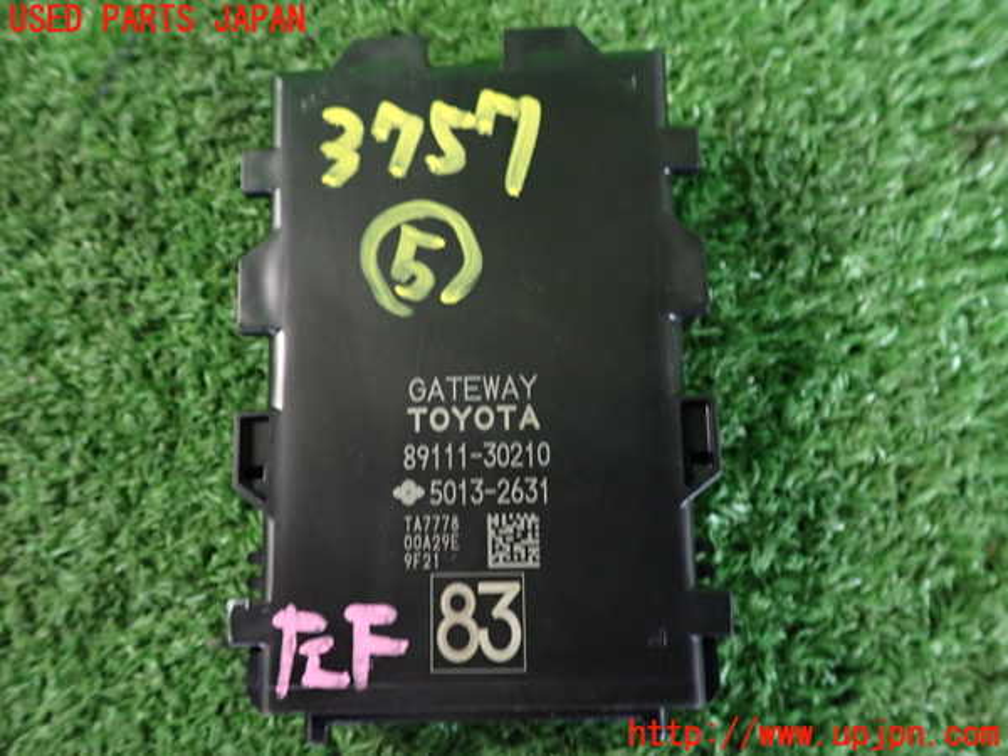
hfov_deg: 60.0
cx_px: 504
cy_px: 378
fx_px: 874
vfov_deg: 46.8
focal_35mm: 30
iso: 800
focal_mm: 5.4
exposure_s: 1/30
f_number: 2.3
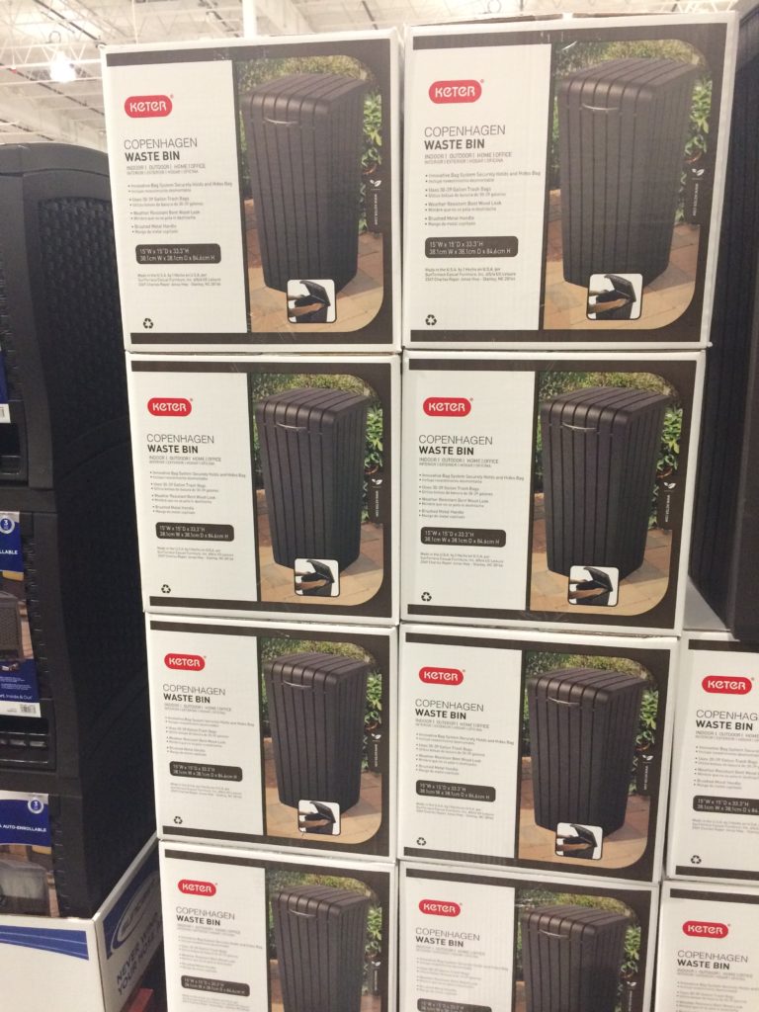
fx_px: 848
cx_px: 380
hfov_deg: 48.2
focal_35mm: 29
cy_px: 506
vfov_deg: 61.7
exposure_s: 1/33
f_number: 2.2
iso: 250
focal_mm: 4.15
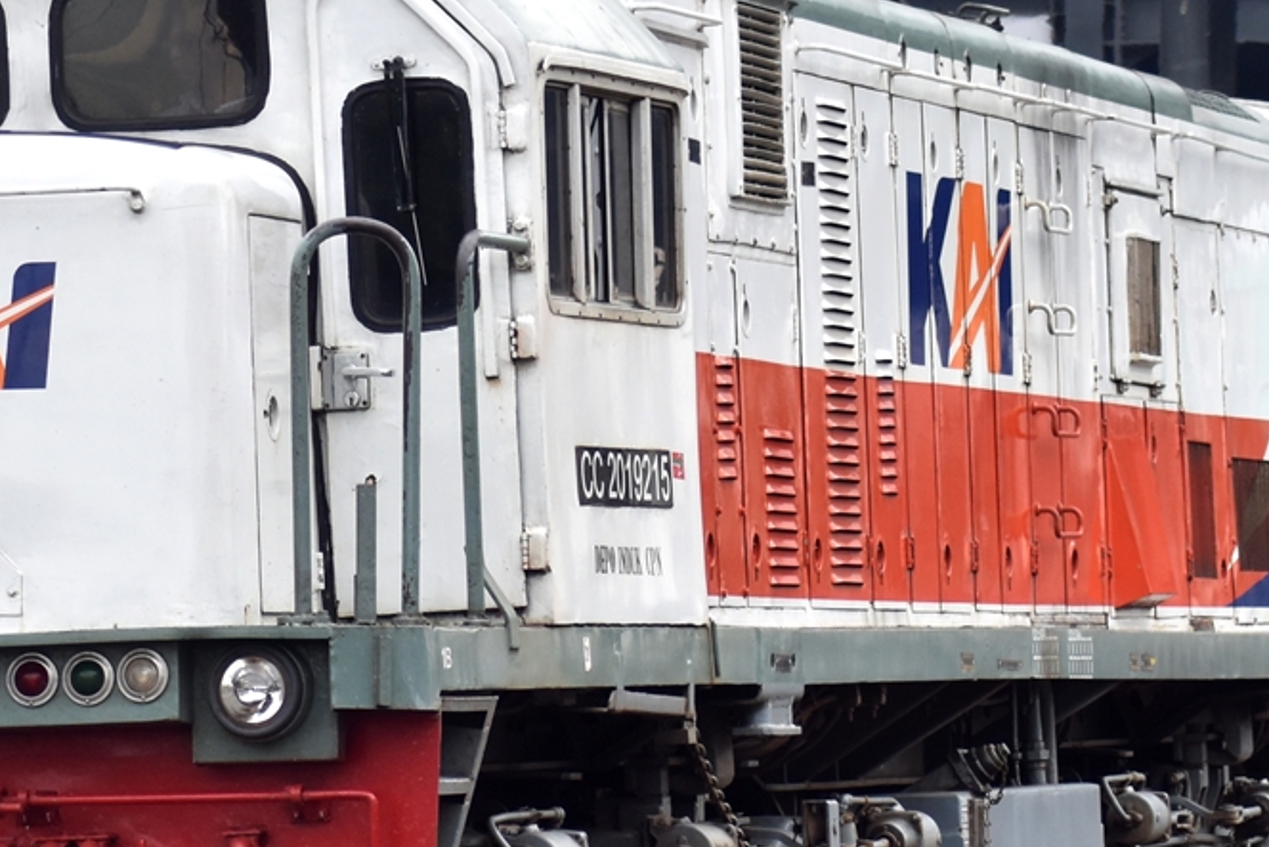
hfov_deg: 8.1
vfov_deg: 5.4
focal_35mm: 253
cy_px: 412
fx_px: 8920
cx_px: 808
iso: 400
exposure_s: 1/320
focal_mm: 70
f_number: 5.6
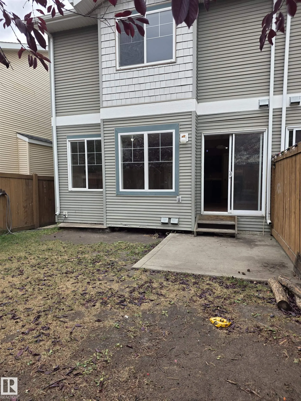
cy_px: 200
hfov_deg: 58.9
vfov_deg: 73.9
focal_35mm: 23
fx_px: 267
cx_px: 150
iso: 50
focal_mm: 6.25
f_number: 1.7
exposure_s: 1/359
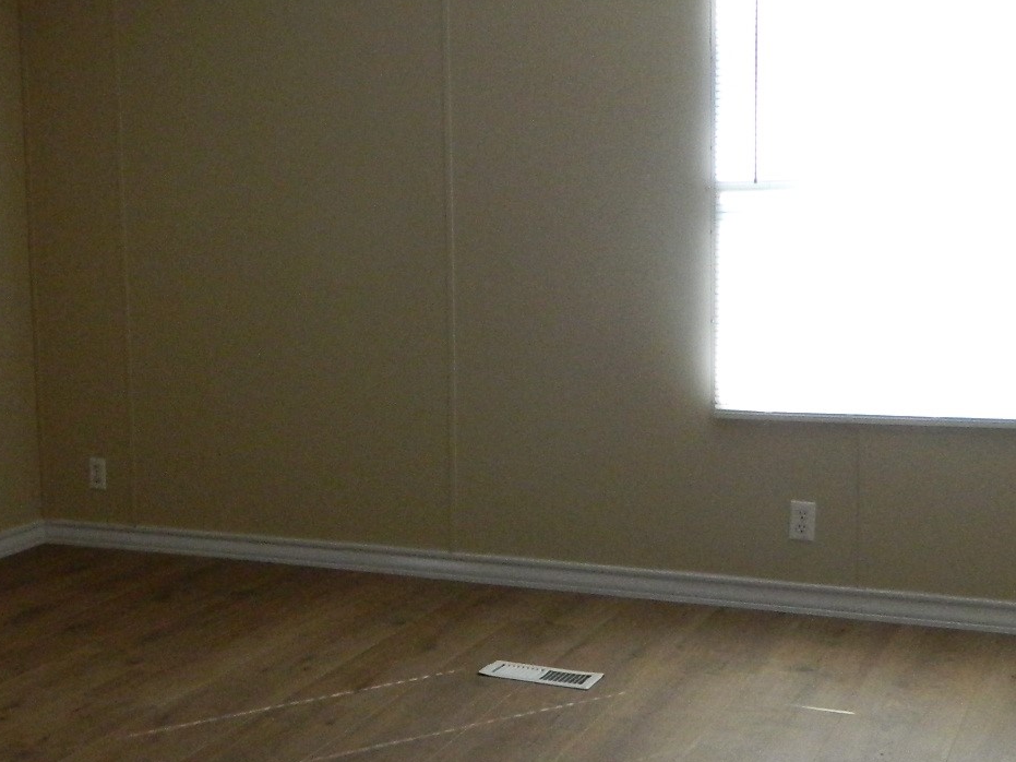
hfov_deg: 33.6
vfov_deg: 26.5
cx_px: 162
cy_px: 408
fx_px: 1614
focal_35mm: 55
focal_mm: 4.5
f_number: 3.1
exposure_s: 1/200
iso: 400
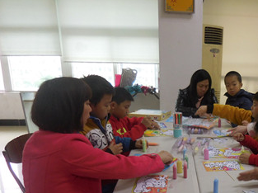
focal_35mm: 40
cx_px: 205
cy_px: 146
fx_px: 298
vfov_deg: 35.1
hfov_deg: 44.6
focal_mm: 4.5
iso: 180
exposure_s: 1/30
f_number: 3.3
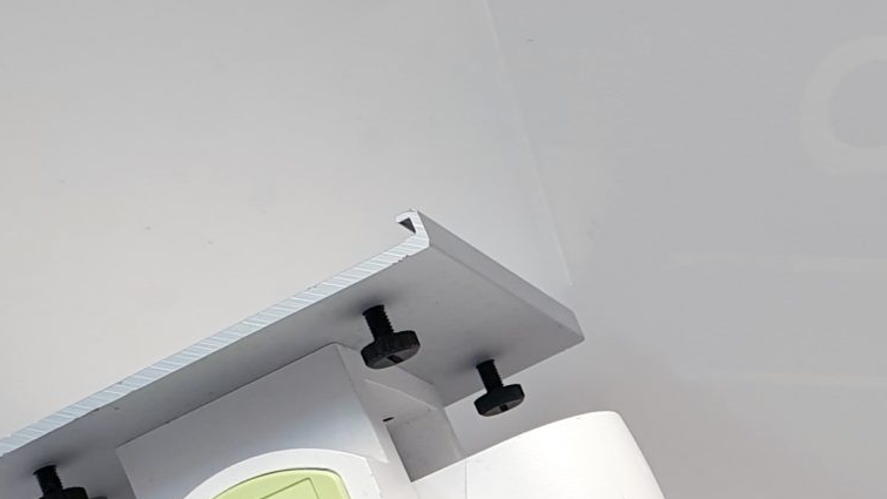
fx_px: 2258
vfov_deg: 12.2
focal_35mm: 96
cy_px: 693
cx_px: 859
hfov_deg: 21.5
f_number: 2.4
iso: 50
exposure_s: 1/50
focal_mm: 4.3
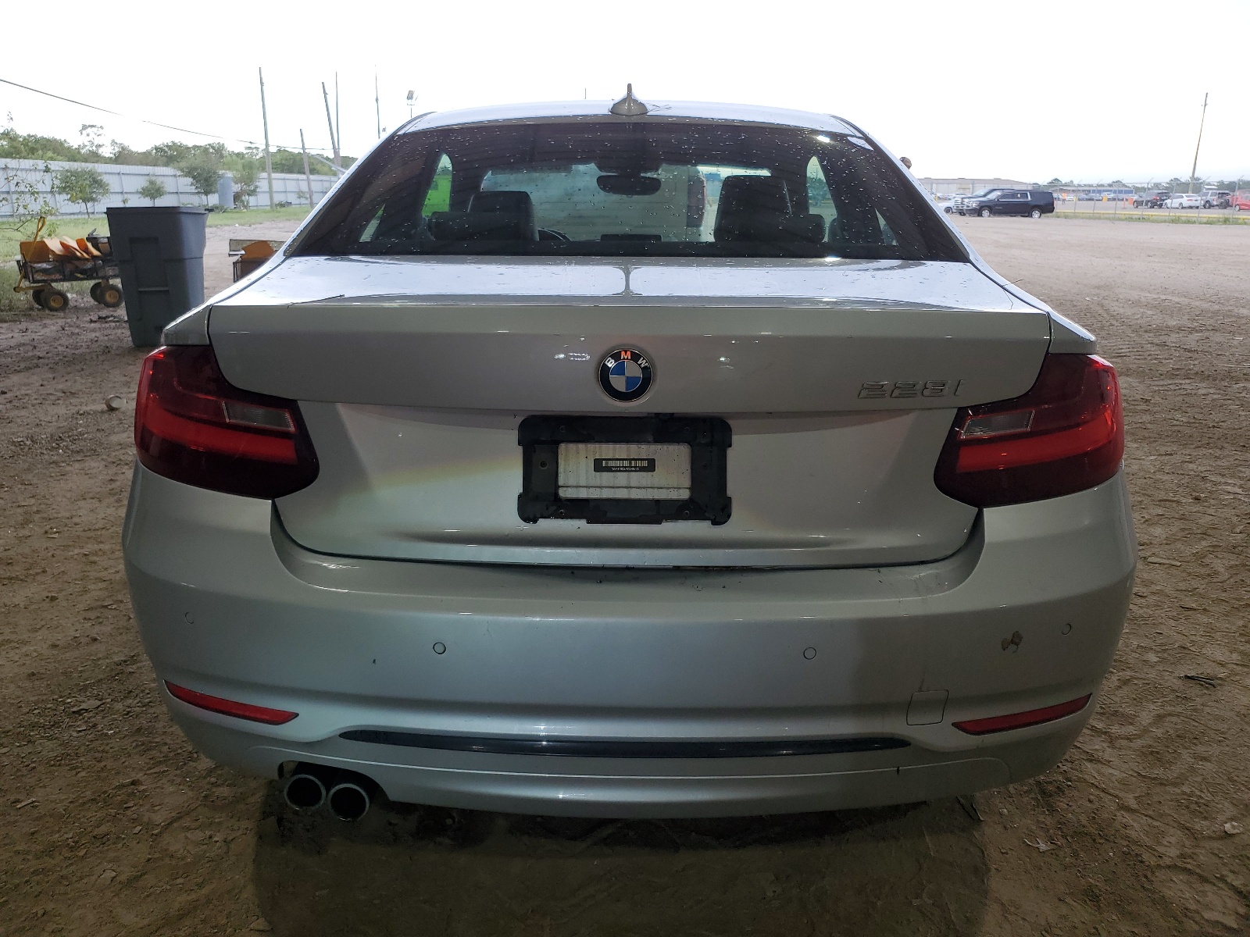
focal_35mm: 26
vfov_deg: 53.1
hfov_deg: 67.3
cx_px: 625
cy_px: 468
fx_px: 939
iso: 50
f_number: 1.5
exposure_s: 1/169
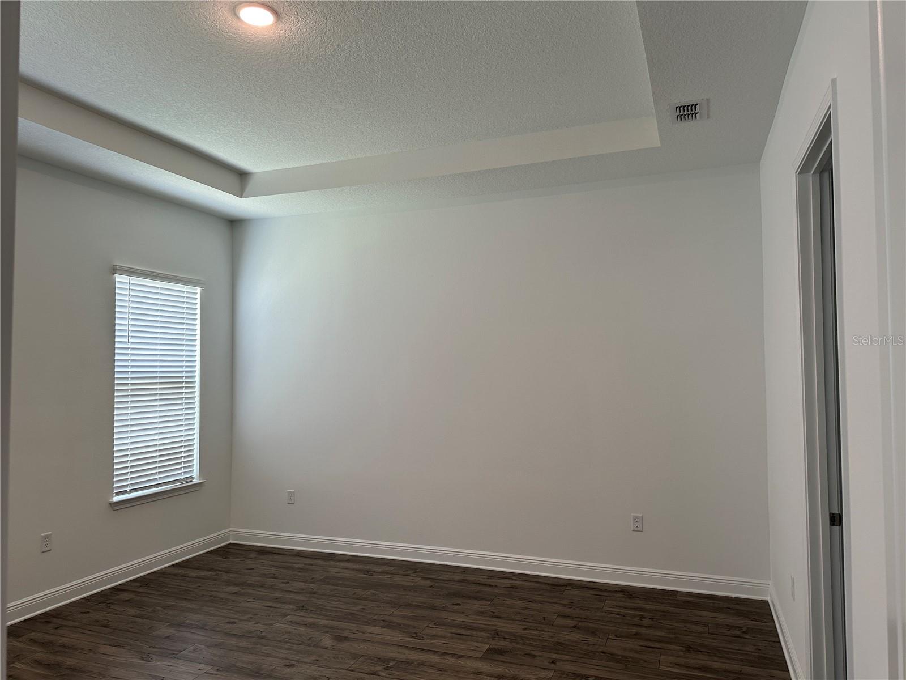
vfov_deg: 56.8
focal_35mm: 24
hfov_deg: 71.6
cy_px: 340
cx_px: 453
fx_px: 628
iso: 125
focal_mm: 6.86
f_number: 1.78
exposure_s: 1/120
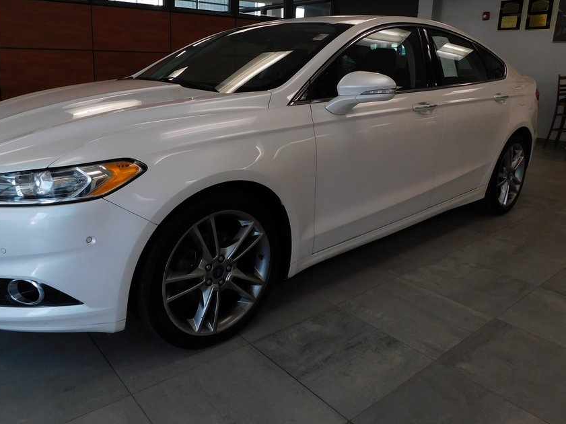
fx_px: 458
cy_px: 171
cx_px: 238
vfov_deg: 49.5
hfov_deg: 63.1
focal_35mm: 28
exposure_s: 1/60
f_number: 3
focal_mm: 4
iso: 125
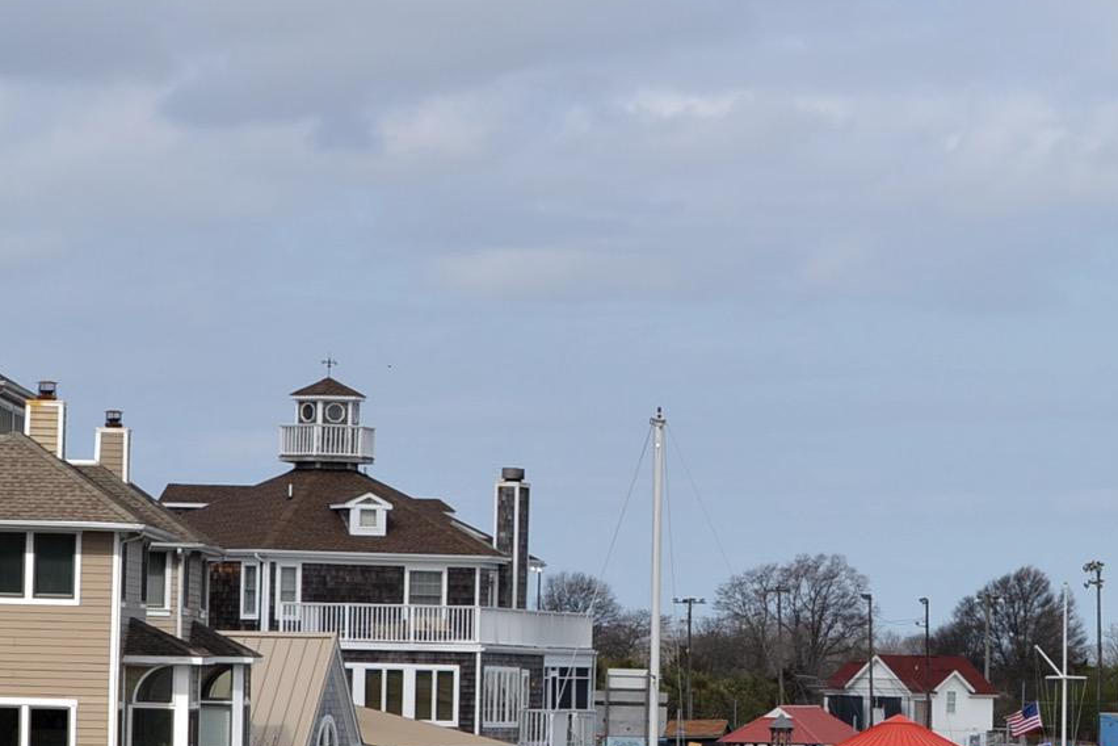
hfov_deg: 10.3
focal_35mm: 198
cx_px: 1111
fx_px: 6155
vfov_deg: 6.9
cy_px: 504
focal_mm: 55
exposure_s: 1/320
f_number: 9
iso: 100
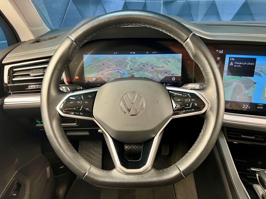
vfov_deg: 53.1
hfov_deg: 67.3
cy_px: 100
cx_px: 133
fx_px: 200
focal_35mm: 26
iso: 250
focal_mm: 5.7
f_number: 1.5
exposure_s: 1/50
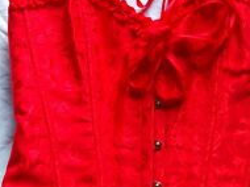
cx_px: 176
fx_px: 584
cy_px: 128
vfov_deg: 18.1
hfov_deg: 24.0
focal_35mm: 81
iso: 80
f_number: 2.9
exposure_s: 1/11.3
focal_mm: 5.7
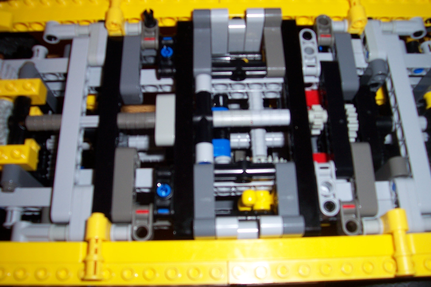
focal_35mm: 34
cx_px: 216
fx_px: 407
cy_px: 144
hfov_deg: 55.8
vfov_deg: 38.9
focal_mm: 5.6
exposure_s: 1/60
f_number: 2.7
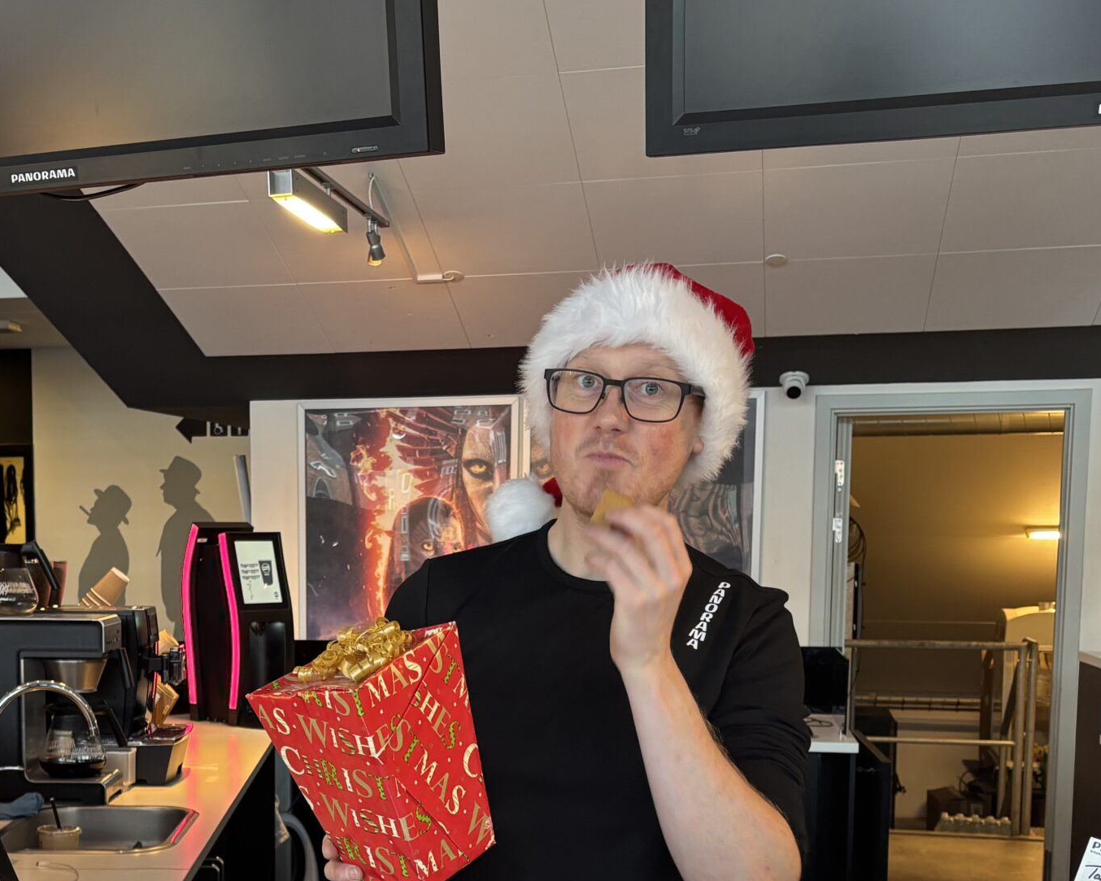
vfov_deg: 30.7
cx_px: 349
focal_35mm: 48
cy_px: 692
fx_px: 1564
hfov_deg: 38.3
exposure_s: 1/50
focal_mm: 5.96
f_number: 1.6
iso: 125
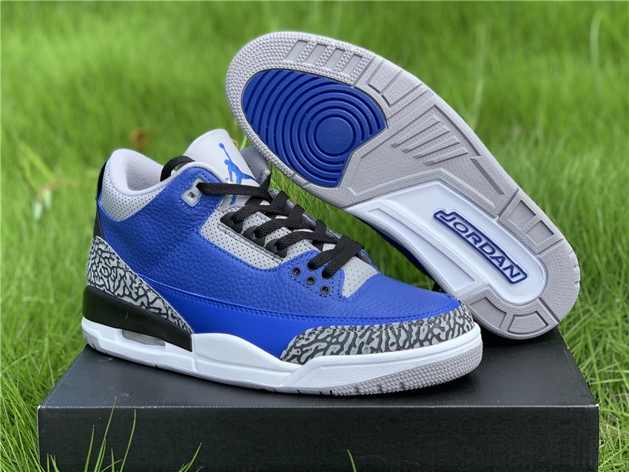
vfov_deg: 28.0
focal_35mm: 52
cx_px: 314
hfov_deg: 36.8
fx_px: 945
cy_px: 236
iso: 16
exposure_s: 1/224
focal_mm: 6
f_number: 2.4
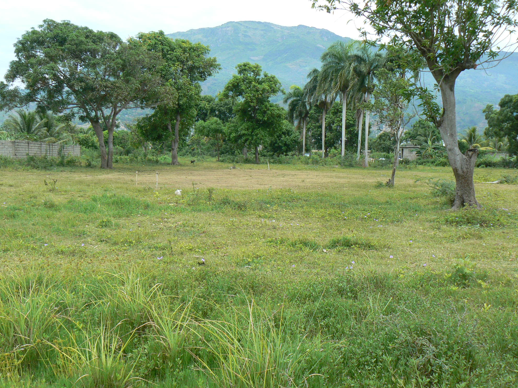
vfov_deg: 38.7
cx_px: 263
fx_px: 554
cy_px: 191
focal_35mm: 37
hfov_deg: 50.1
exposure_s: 1/320
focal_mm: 6
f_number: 5.6
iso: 80
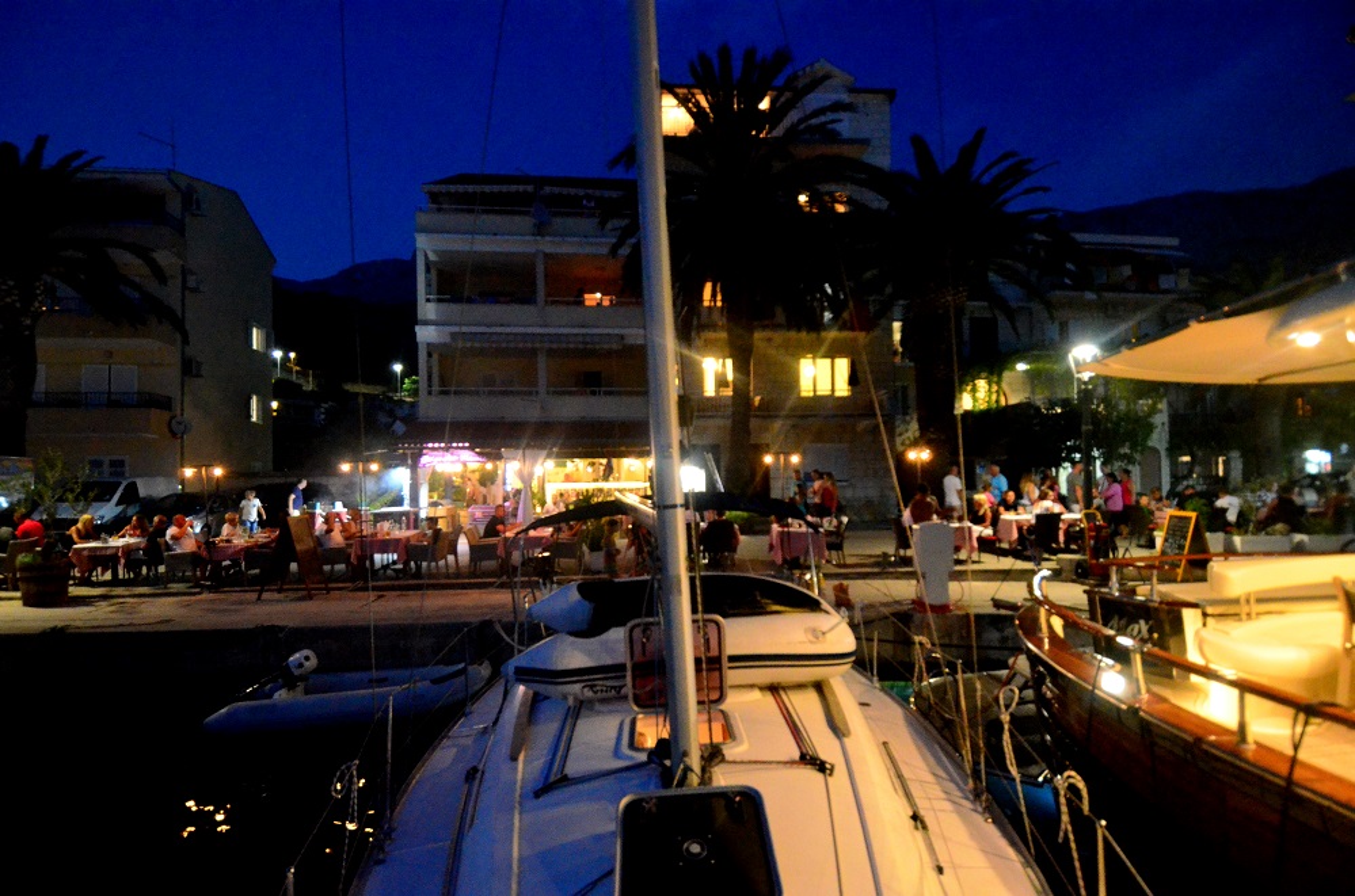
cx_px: 678
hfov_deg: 90.1
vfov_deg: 67.1
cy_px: 448
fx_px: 676
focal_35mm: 18
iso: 6400
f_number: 4
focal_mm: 12
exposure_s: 1/30
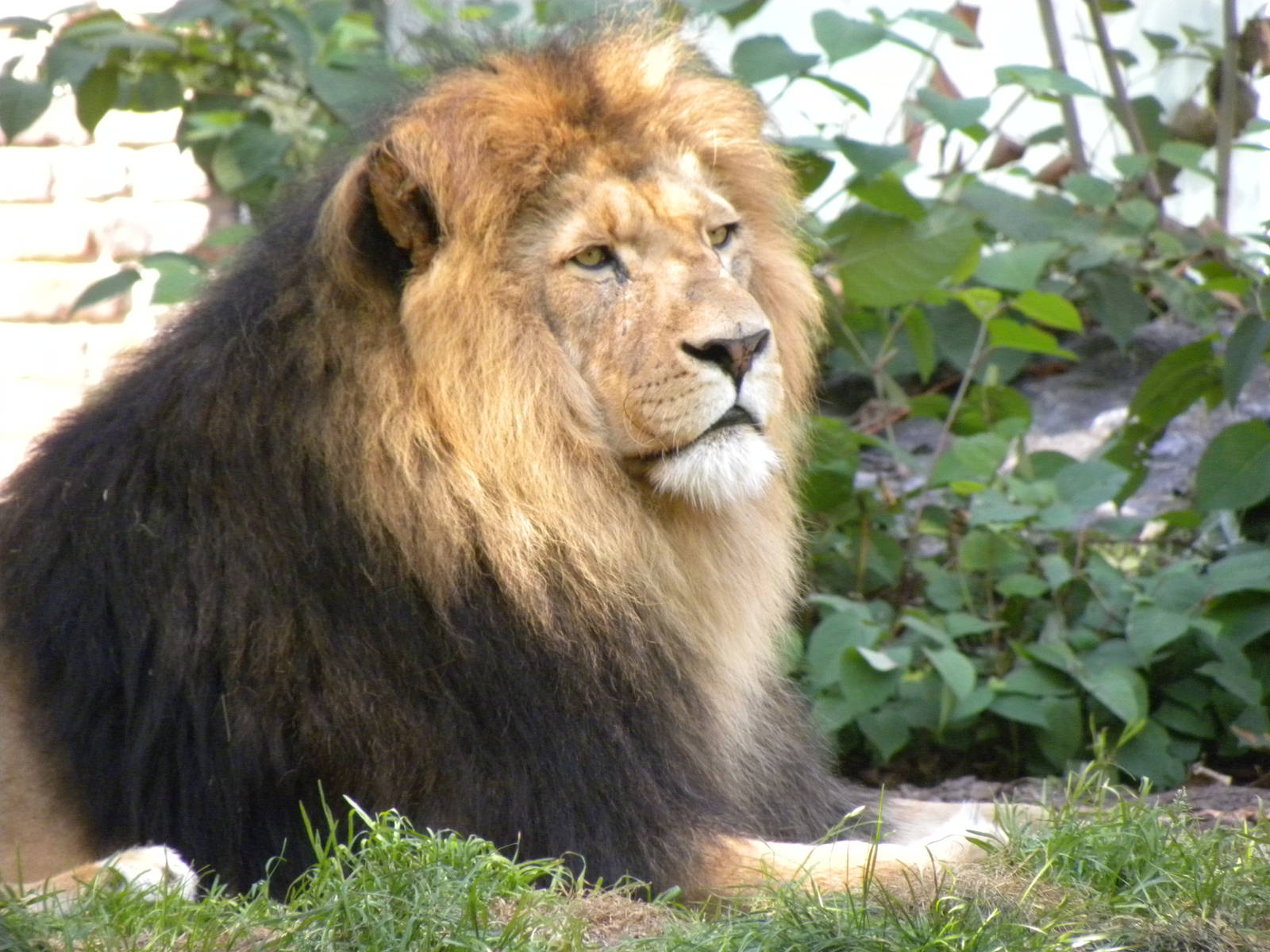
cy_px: 476
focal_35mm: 624
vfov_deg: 2.4
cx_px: 635
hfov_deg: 3.2
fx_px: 22893
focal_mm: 110.4
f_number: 5
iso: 400
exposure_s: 1/96
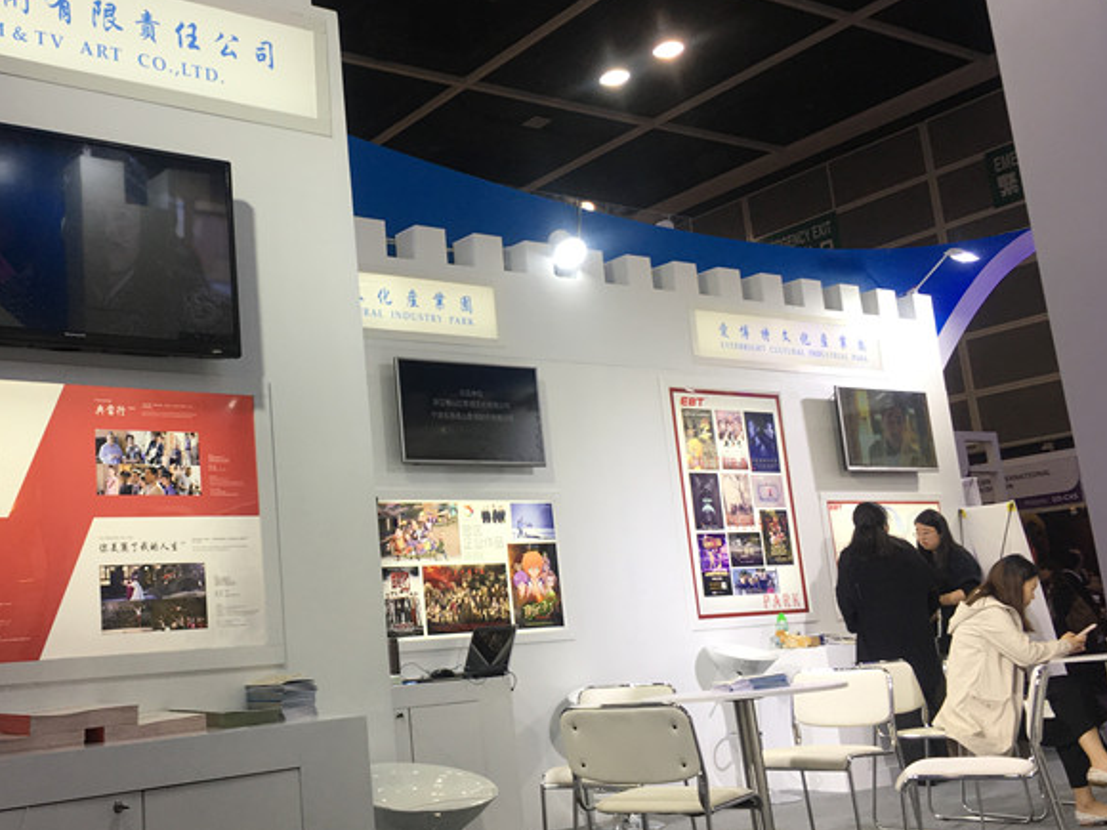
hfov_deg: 46.1
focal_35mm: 40
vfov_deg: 35.9
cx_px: 378
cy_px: 378
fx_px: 1279
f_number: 2.2
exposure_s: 1/100
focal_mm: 4.15
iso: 40
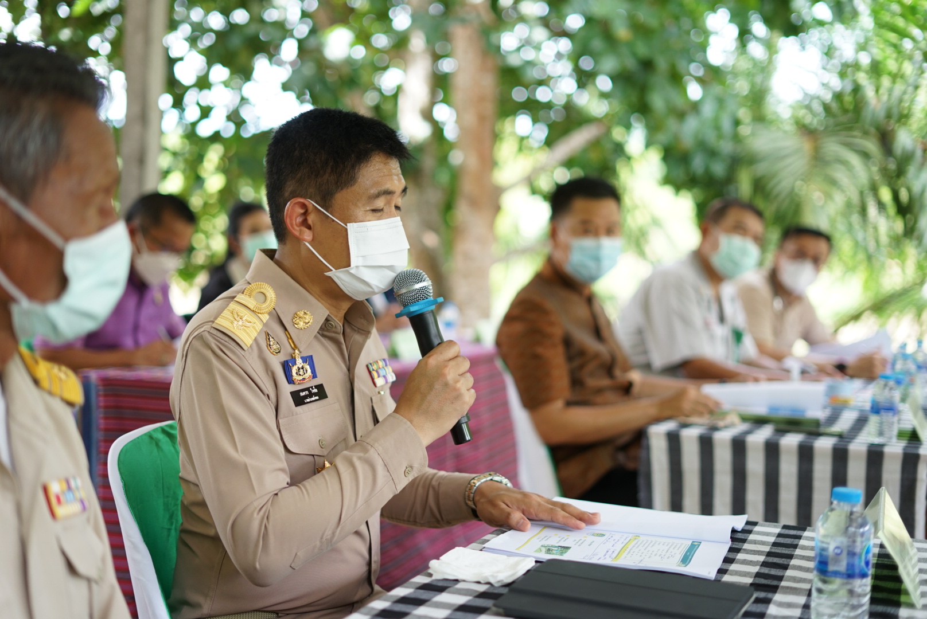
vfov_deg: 27.0
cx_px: 464
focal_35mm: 50
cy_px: 310
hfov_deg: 39.6
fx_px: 1288
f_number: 2
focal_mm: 50
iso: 400
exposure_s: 1/320
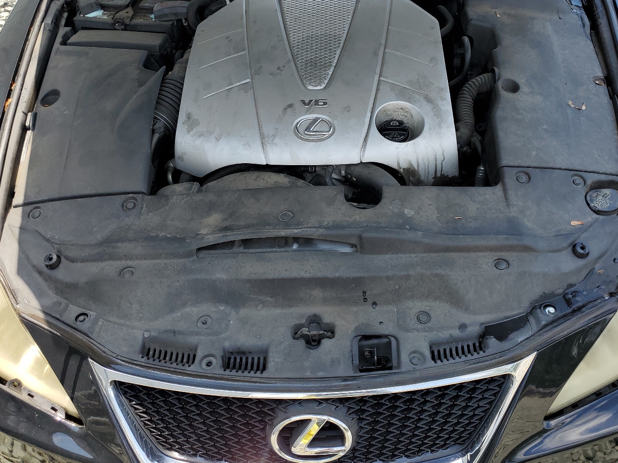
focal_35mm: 33
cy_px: 176
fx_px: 589
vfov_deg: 42.6
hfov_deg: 55.3
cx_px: 332
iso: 50
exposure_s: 1/1111
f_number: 1.5
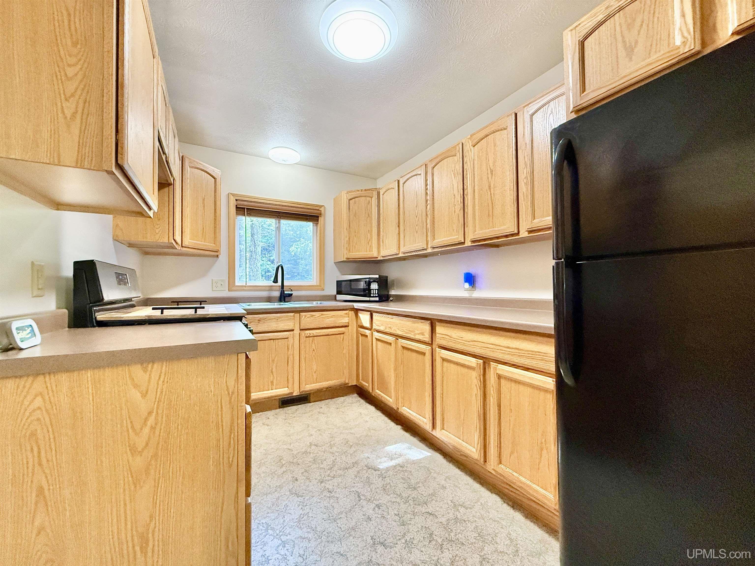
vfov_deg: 85.7
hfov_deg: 102.1
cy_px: 283
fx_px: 305
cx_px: 378
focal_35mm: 14
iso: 400
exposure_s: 1/120
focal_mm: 2.22
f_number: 2.2
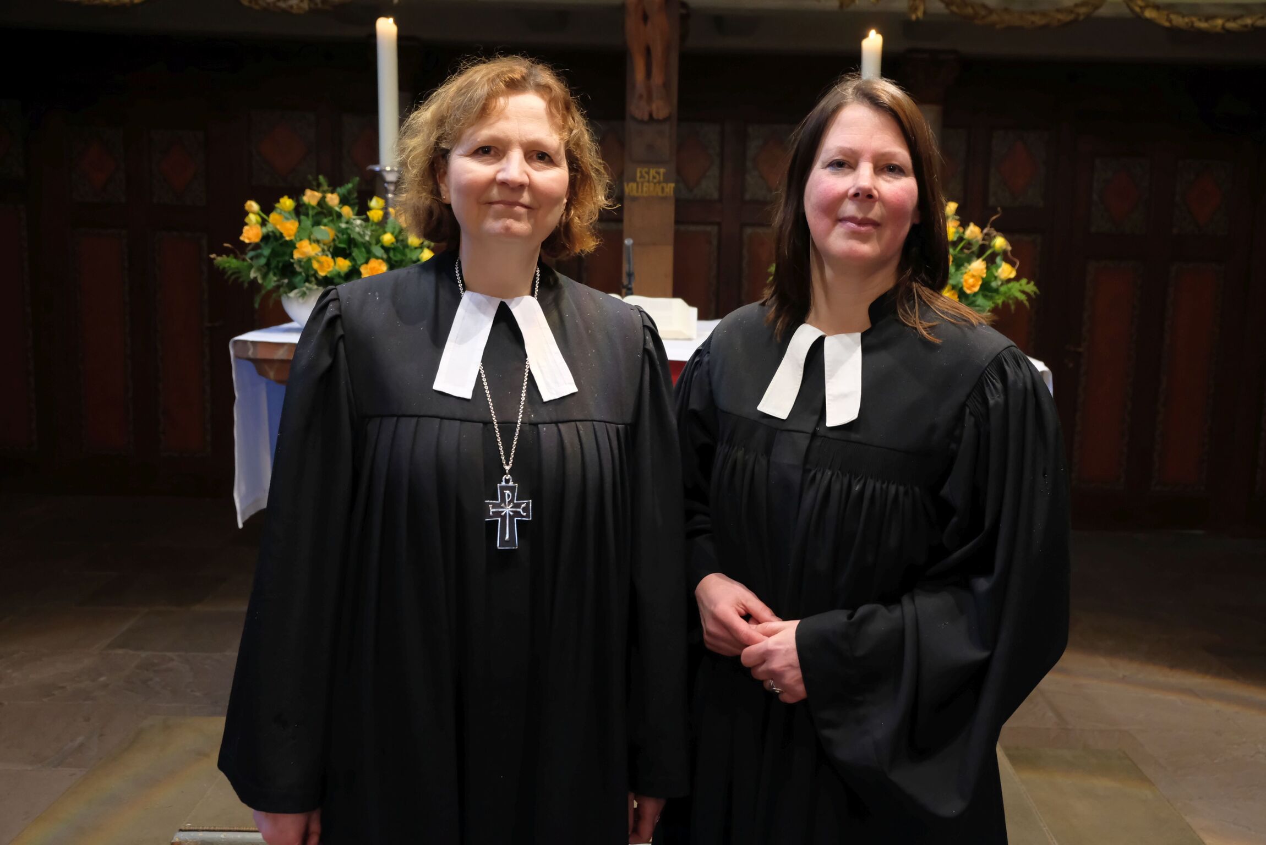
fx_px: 1231
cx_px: 633
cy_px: 422
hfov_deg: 54.4
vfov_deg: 37.9
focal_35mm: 35
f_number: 4
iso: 3200
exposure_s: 1/58
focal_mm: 23.3
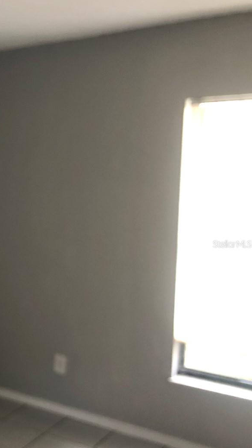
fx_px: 558
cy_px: 244
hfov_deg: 22.3
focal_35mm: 47
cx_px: -91
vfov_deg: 43.7
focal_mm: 3.99
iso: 50
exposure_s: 1/15
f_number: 1.8
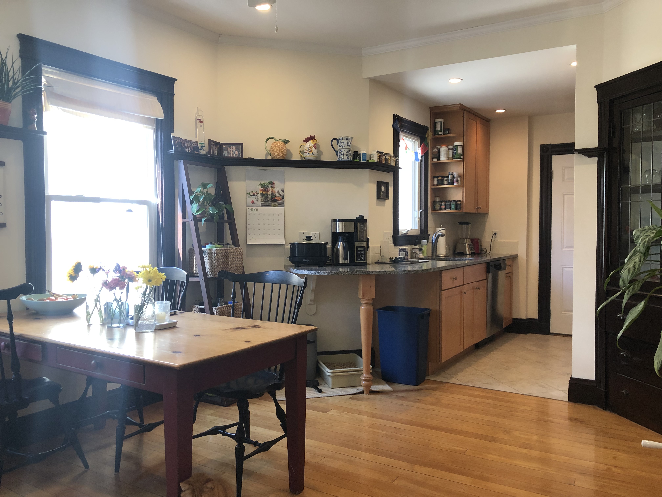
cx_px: 331
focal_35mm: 28
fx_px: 535
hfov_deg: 63.4
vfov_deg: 49.7
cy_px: 248
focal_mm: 4
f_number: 1.8
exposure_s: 1/30
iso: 32
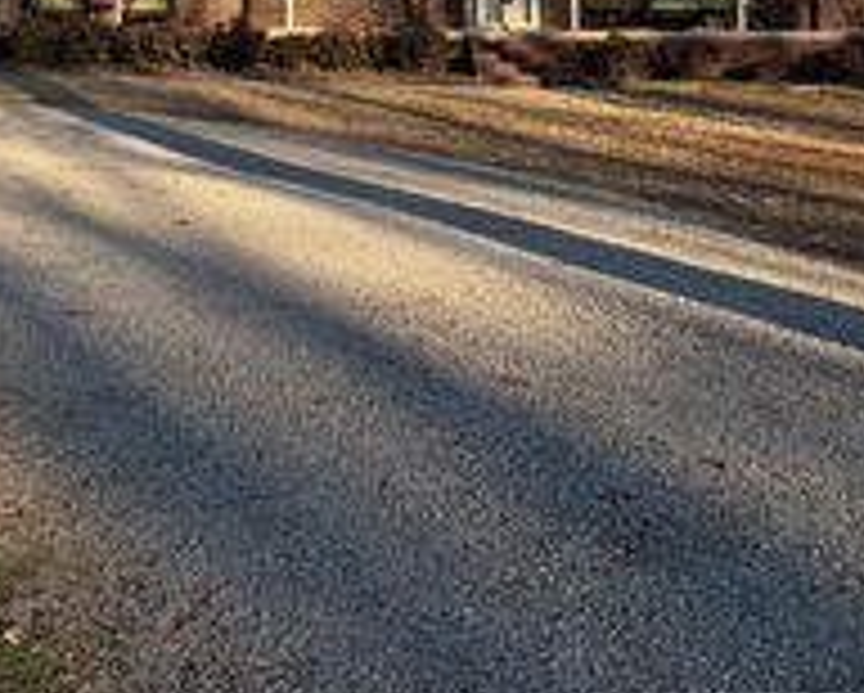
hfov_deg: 28.3
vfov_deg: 21.8
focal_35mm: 66
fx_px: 1689
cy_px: -92
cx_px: 212
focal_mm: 5.96
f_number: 1.6
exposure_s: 1/1064
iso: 50
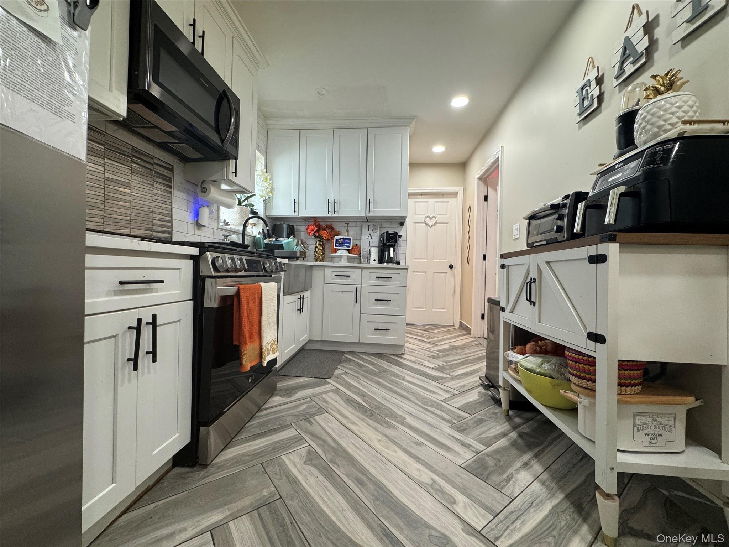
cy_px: 274
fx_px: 295
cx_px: 364
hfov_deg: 102.1
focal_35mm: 14
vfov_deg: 85.7
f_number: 2.2
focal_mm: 2.22
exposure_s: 1/120
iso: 160
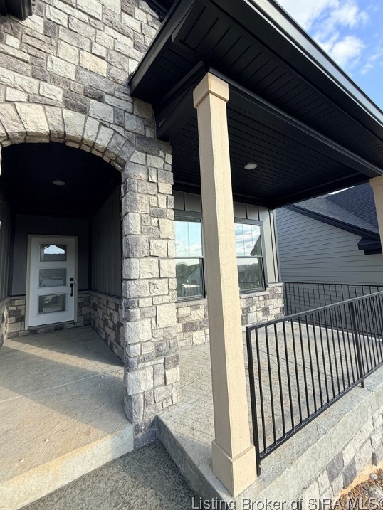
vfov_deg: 98.1
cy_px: 246
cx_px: 187
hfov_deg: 81.8
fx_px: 221
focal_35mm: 15
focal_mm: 2.22
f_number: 2.2
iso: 50
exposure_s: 1/770
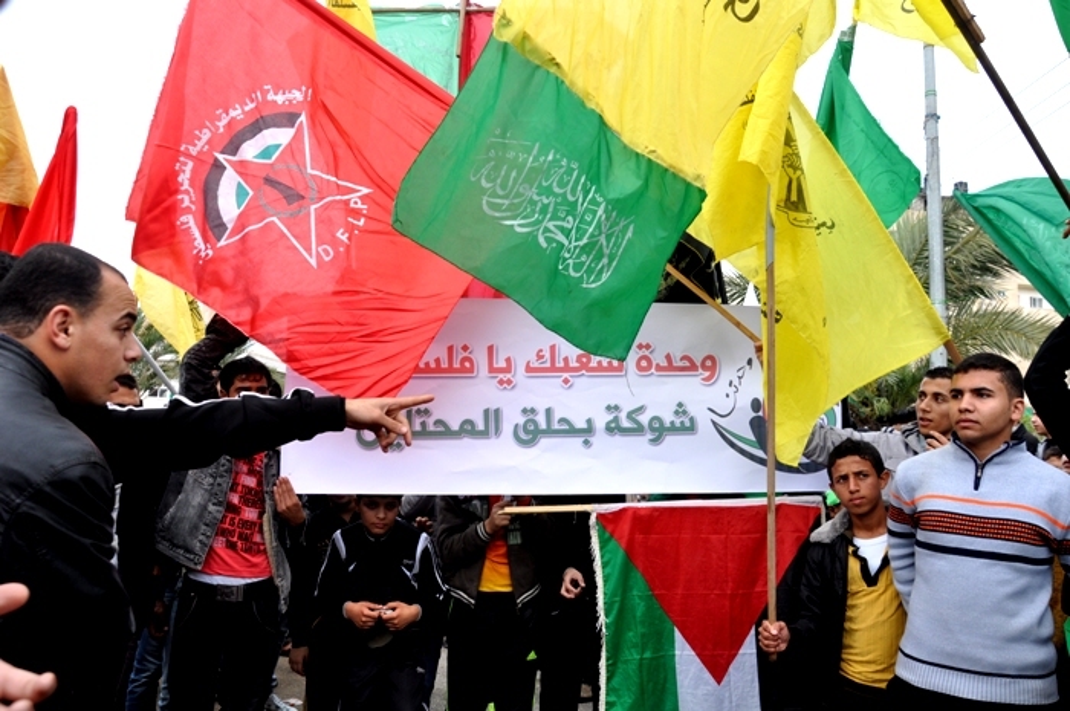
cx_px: 535
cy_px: 356
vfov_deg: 25.7
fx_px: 1559
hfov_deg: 37.9
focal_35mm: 52
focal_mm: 35
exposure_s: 1/500
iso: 400
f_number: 11
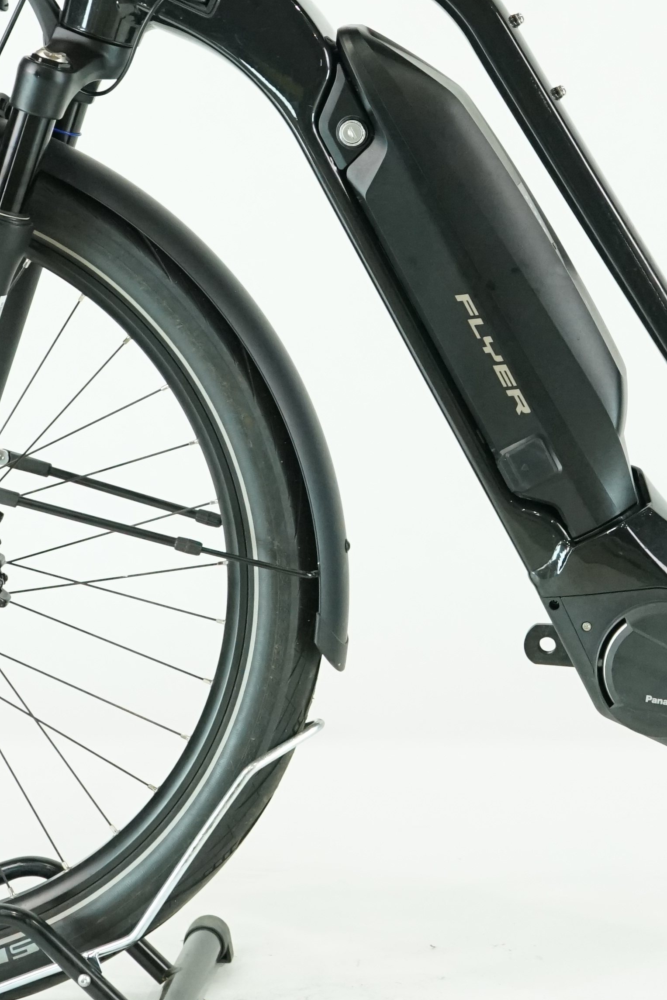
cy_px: 234
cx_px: 650
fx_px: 3640
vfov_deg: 15.6
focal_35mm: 131
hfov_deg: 10.4
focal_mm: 50
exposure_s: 1/200
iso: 2500
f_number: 5.6
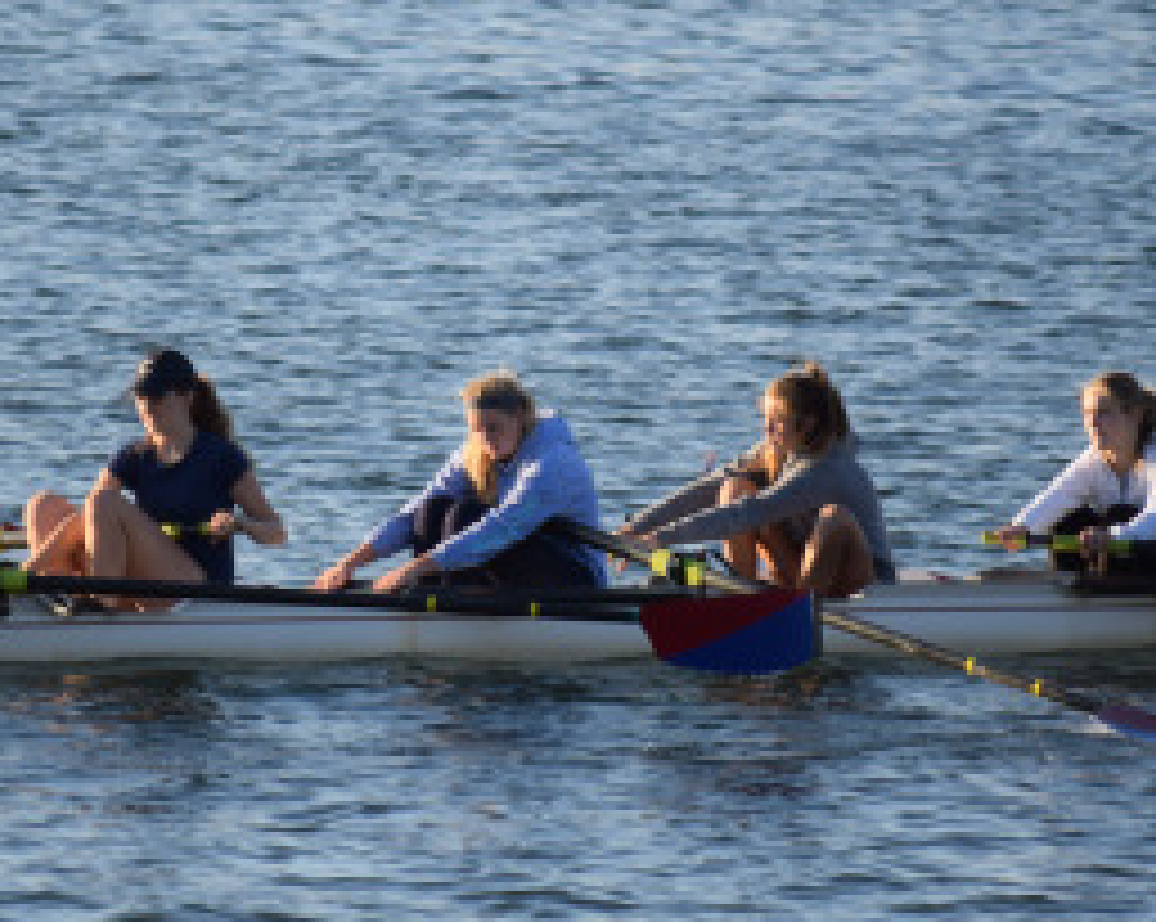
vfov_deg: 2.6
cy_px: 450
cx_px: 450
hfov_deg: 3.3
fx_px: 20231
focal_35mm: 592
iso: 220
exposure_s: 1/500
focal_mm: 200
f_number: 5.6
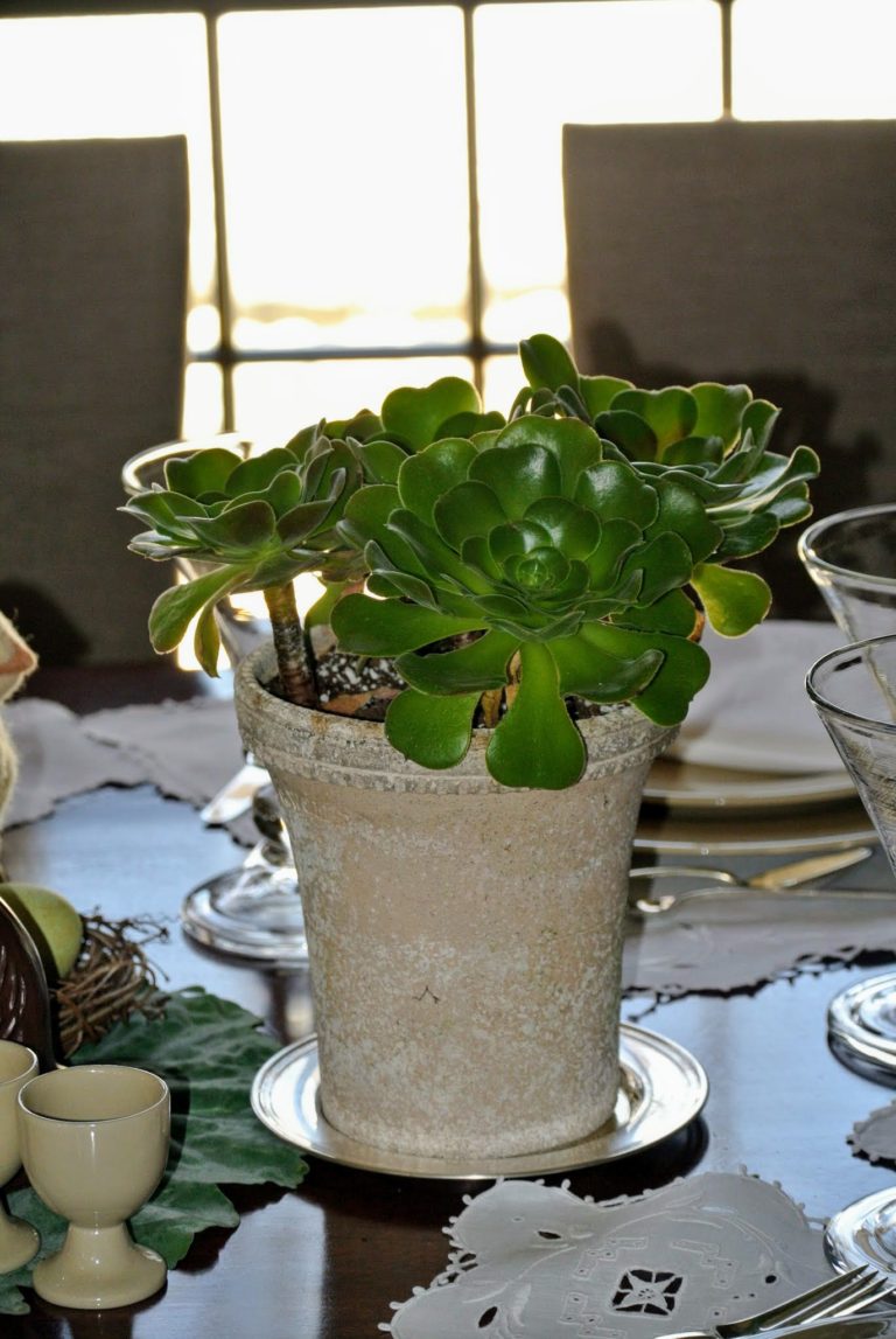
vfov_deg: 18.4
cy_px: 670
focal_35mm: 111
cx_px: 448
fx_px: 4131
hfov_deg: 12.4
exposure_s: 1/60
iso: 320
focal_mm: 41.2
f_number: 4
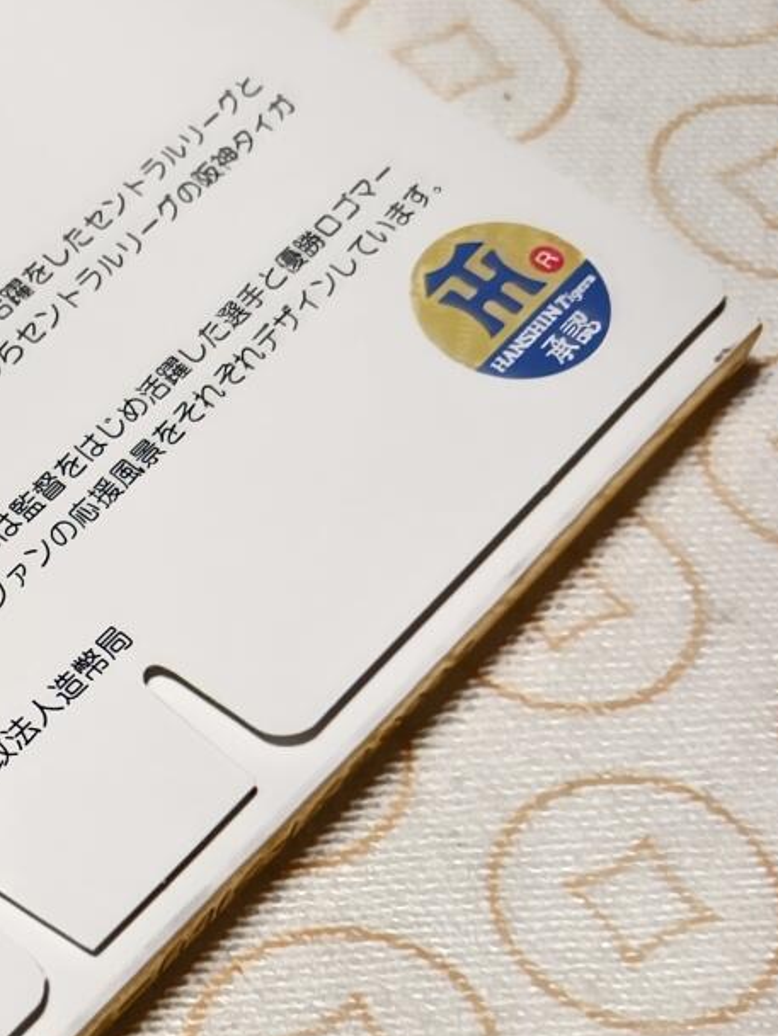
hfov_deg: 19.6
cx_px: -281
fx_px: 2037
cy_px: 845
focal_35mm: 68
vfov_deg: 27.9
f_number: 1.75
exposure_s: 1/100
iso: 61
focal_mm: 8.67
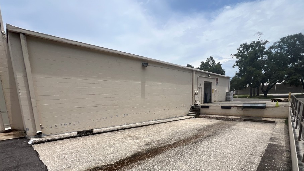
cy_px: 117
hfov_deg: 99.4
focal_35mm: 16
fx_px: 129
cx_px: 150
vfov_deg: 65.0
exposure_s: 1/3215
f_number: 1.8
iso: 32
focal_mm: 1.57
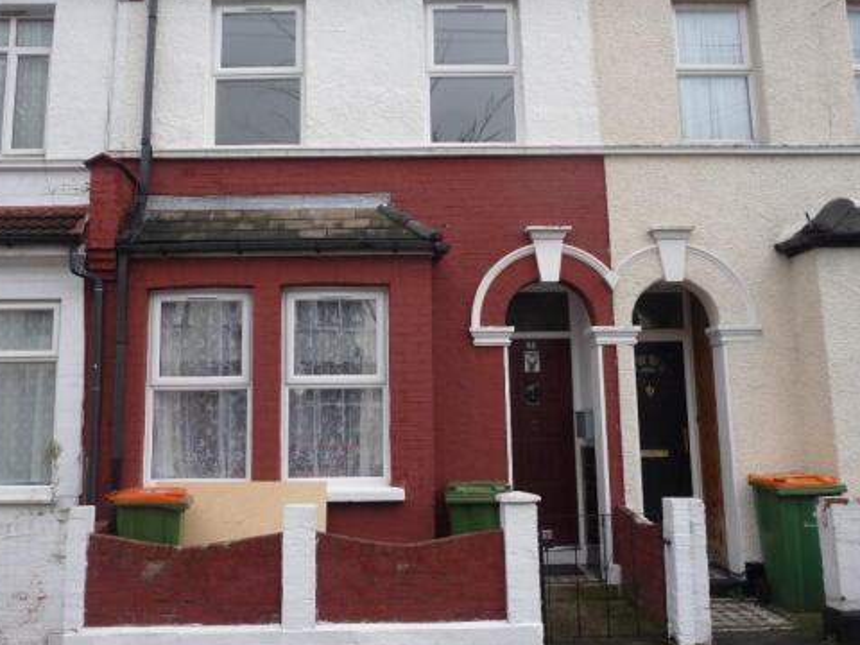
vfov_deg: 41.7
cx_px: 381
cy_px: 268
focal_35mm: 34
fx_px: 845
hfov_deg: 53.8
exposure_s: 1/50
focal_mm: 4.7
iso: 100
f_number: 3.3
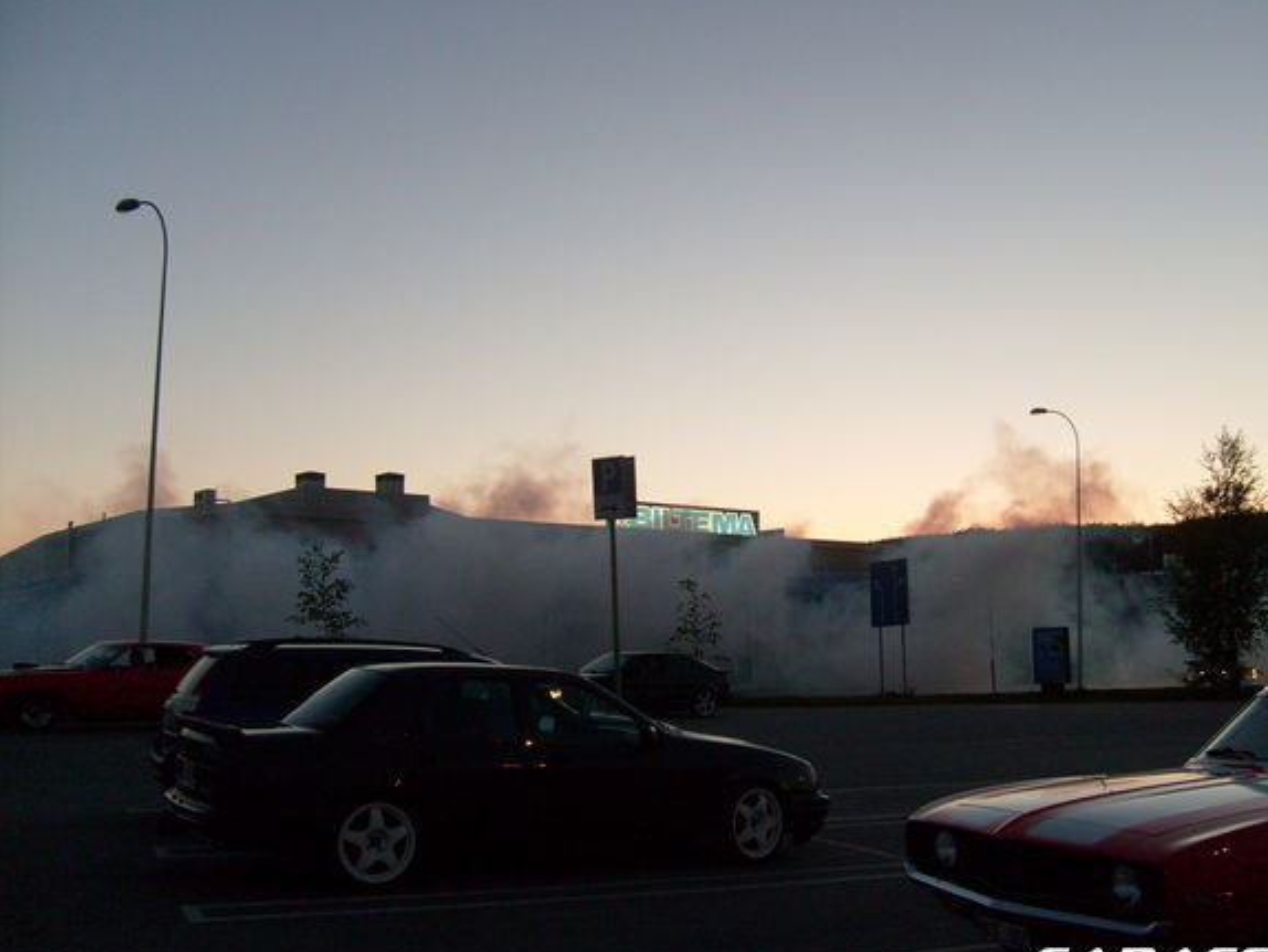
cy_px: 451
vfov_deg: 36.8
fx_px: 1429
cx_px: 705
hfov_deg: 47.8
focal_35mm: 39
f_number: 2.8
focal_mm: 5.8
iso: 80
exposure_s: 1/90
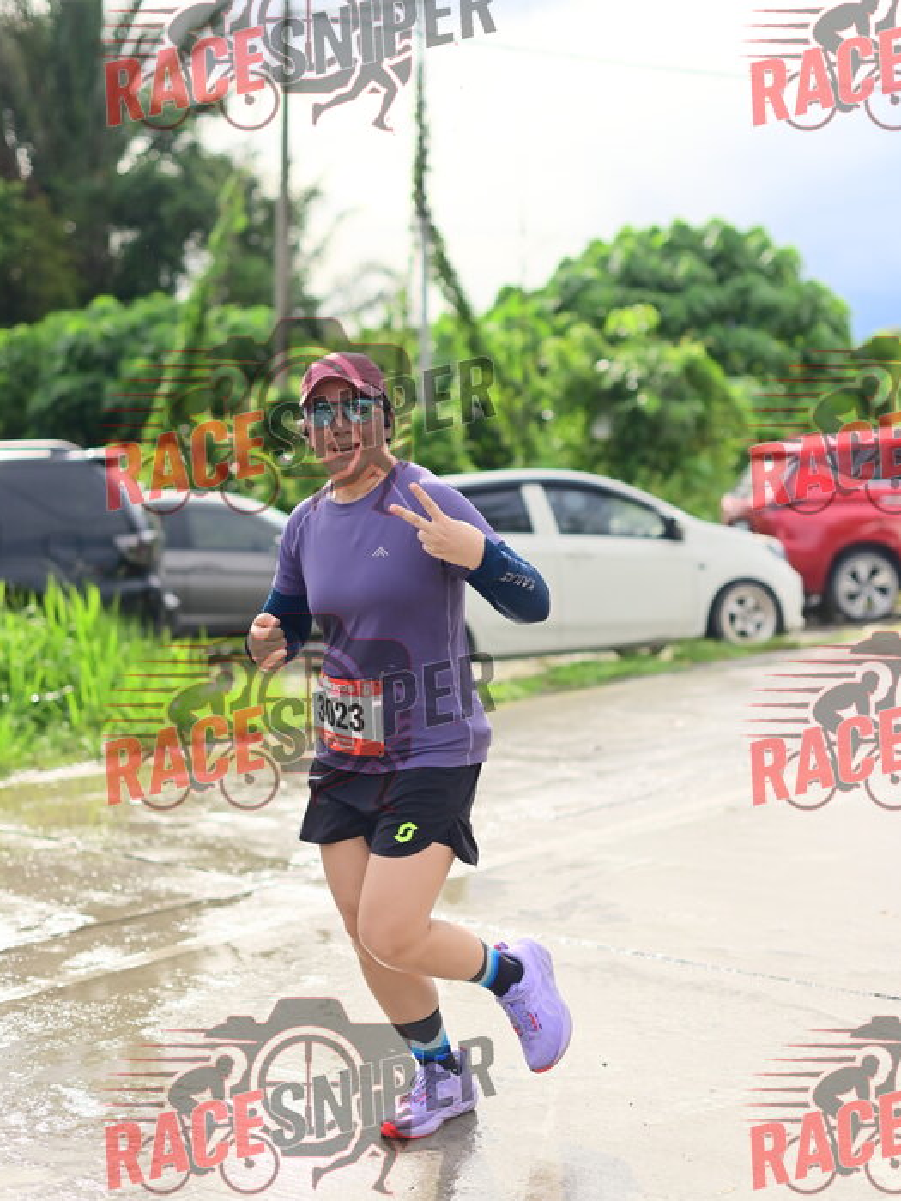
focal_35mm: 55
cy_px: 575
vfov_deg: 34.9
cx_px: 451
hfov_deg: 26.6
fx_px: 1909
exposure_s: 1/8000
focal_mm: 50
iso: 200
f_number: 2
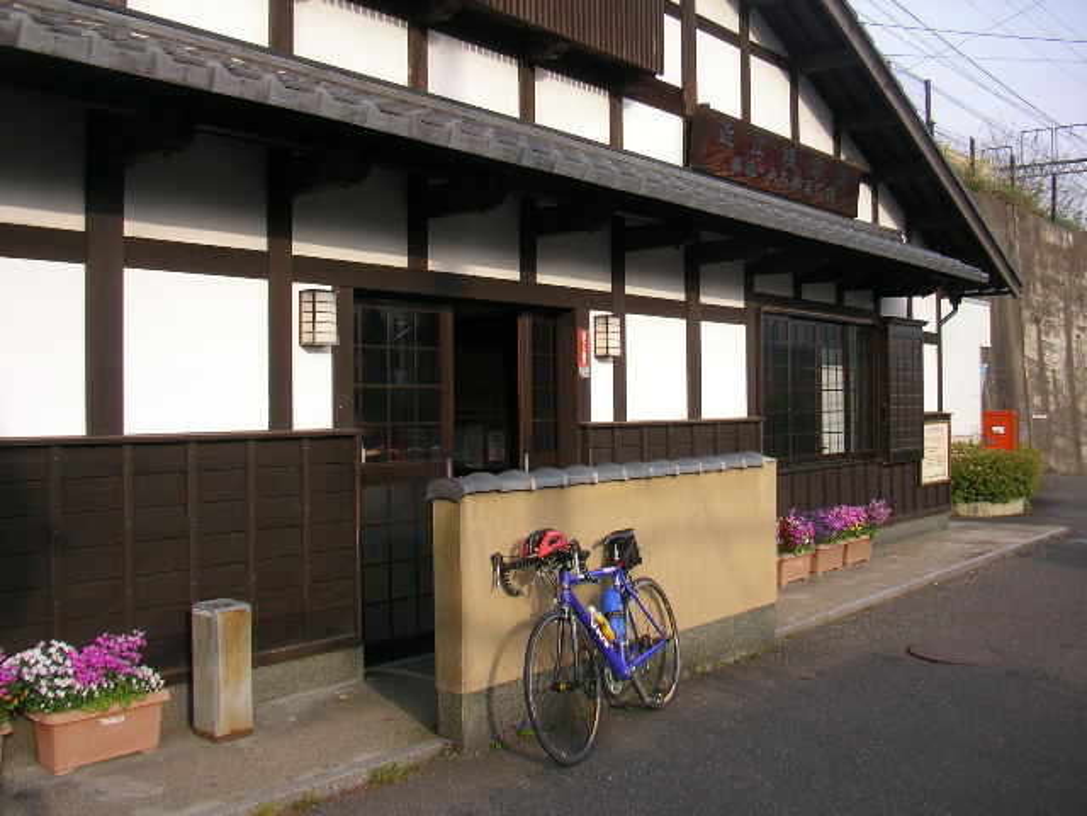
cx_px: 544
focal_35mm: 37
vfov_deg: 38.7
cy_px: 408
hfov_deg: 50.1
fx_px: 1162
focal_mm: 5.7
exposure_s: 1/200
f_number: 2.8
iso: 50
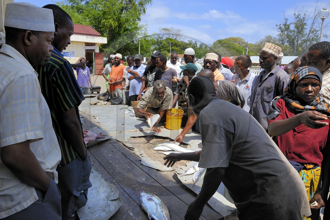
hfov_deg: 73.8
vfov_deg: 53.1
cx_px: 165
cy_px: 110
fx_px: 220
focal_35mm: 24
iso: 200
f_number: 9
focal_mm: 24
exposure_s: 1/250
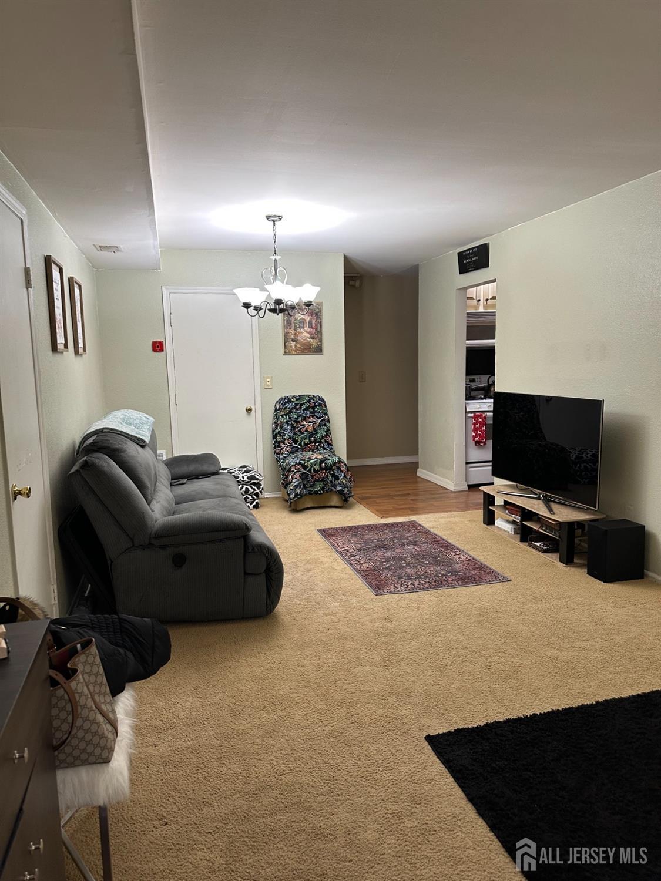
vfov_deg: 71.6
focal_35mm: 24
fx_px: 611
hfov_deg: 56.8
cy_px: 440
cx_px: 330
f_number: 1.78
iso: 160
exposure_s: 1/60
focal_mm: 6.86
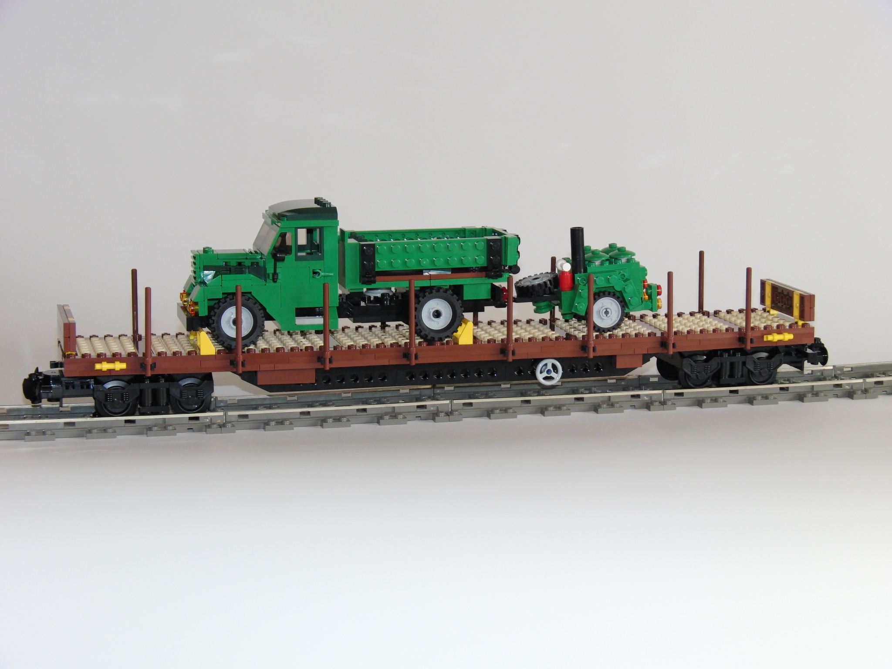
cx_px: 446
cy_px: 334
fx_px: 1933
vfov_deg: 19.6
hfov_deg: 26.0
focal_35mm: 75
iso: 200
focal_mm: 15.1
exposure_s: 1/125
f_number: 2.9
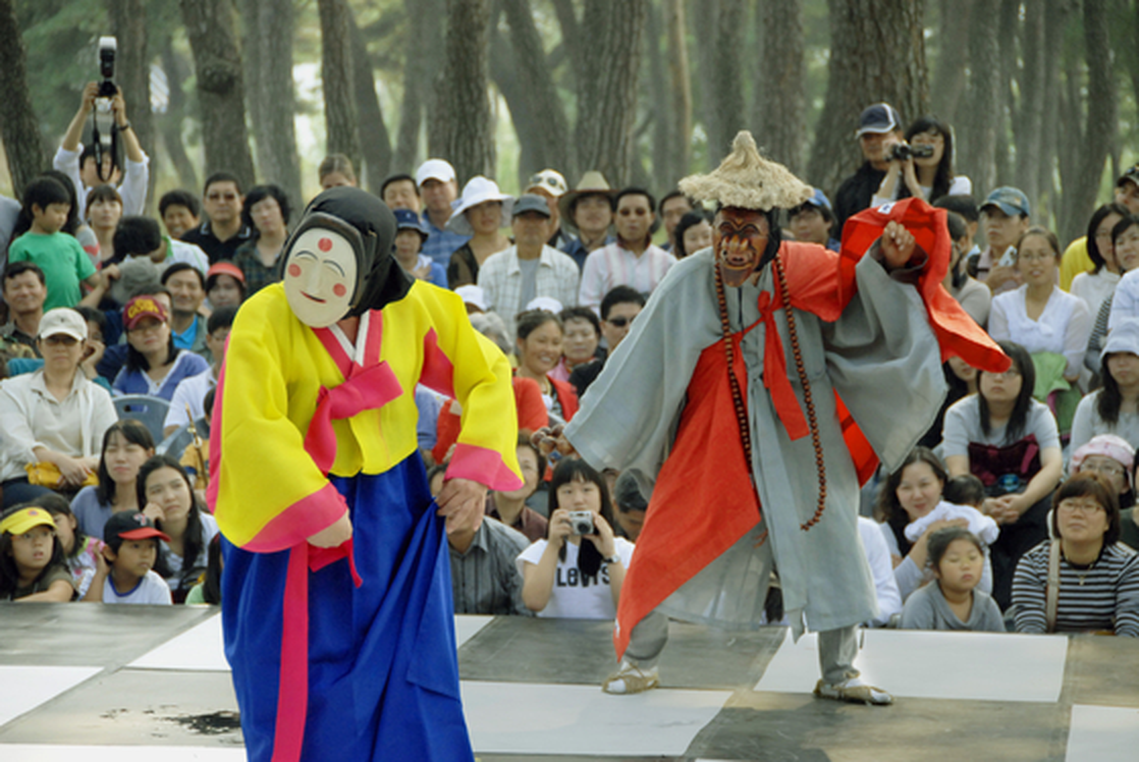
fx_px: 5321
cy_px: 381
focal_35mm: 168
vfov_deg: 8.2
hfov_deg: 12.2
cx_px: 570
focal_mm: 112
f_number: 5.3
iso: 400
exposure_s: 1/320
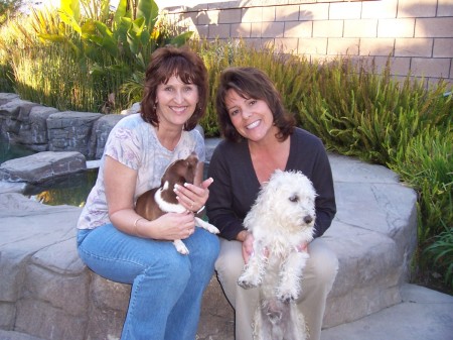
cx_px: 226
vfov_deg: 41.8
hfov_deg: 54.0
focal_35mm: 34
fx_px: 445
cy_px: 170
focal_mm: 5.6
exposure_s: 1/90
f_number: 2.7
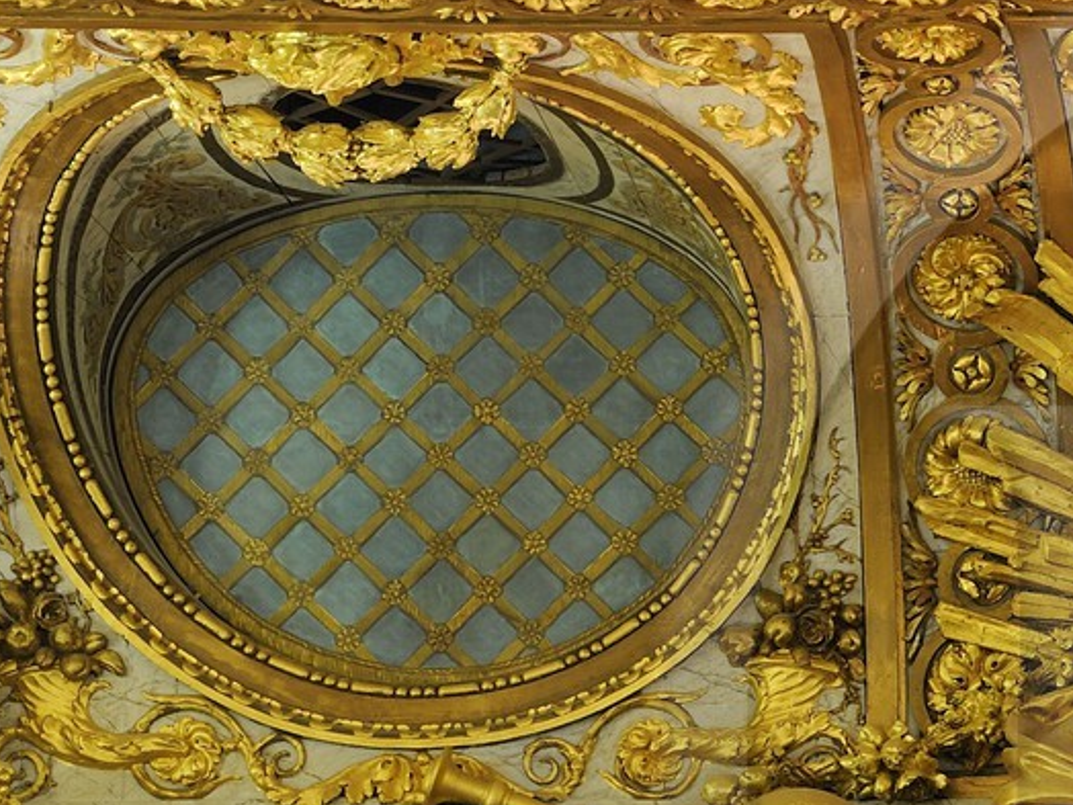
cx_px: 1499
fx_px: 5641
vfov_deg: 8.1
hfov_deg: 10.6
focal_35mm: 182
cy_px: 742
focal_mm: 62
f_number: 9
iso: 200
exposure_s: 20
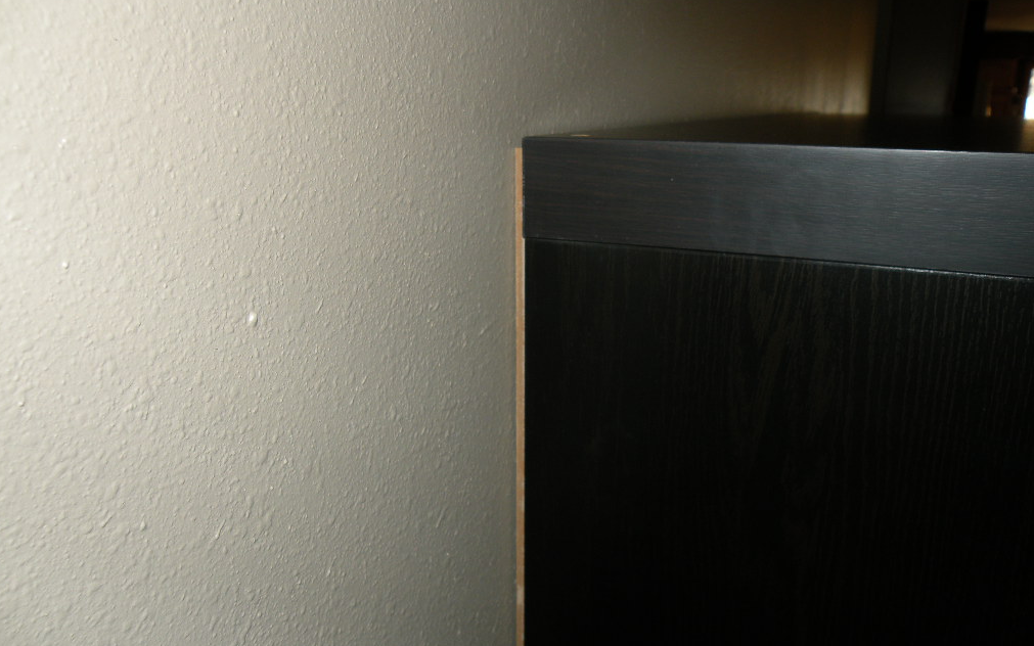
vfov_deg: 43.1
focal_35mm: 29
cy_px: 338
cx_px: 512
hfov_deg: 64.6
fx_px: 817
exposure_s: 1/60
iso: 64
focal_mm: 4.7
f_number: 2.8
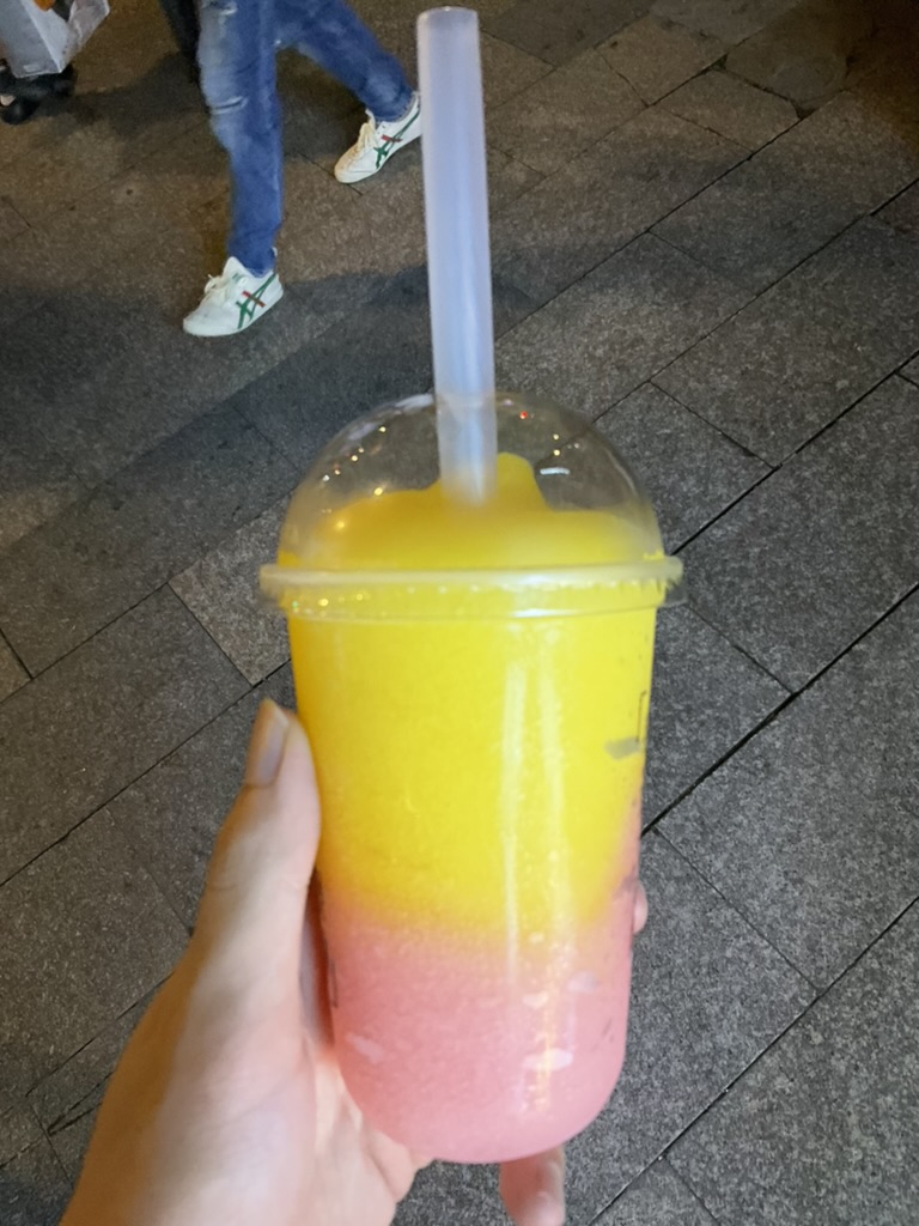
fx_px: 1027
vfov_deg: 61.7
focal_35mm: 29
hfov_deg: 48.2
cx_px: 460
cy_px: 613
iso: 100
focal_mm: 3
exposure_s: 1/50
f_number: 1.8
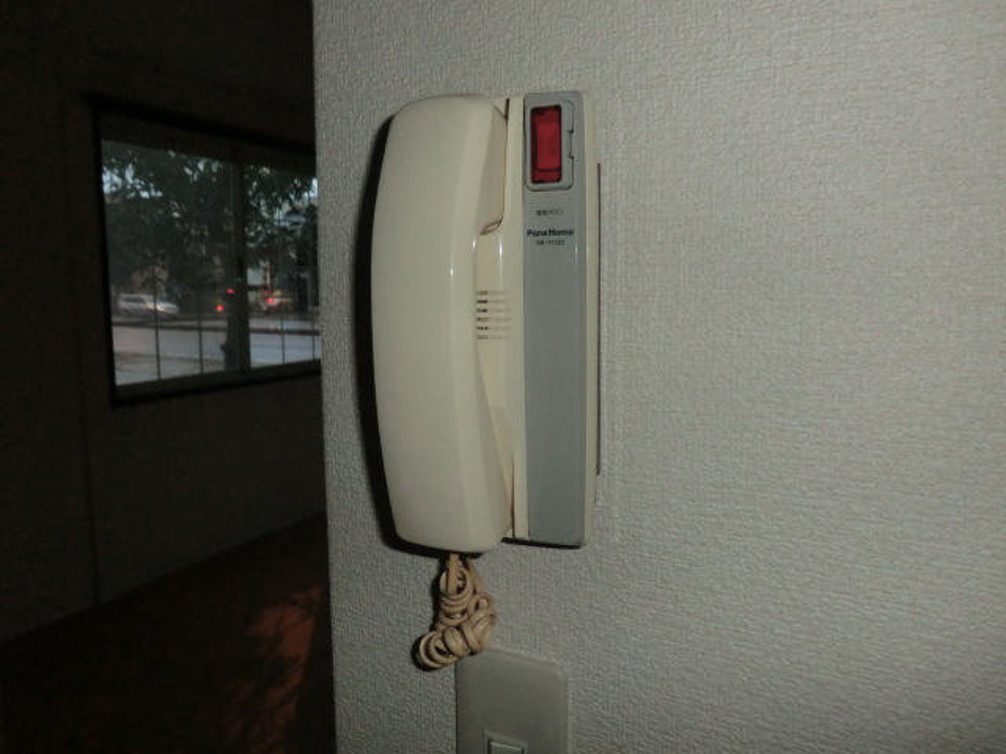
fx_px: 697
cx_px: 503
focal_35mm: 24
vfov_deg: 56.8
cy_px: 377
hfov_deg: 71.6
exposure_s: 1/15
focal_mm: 4.3
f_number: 3.2
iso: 250
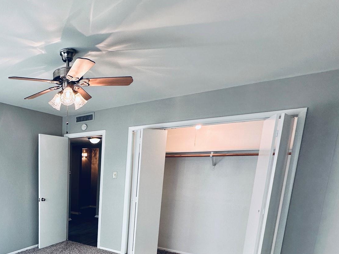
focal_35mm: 26
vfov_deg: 49.0
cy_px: 214
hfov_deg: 58.8
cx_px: 42
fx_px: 255
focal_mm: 2.22
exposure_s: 1/120
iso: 100
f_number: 2.2
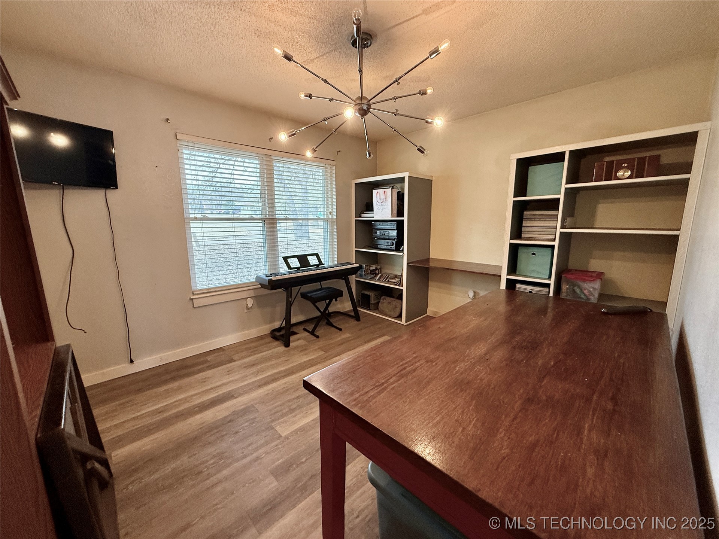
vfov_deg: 85.7
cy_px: 270
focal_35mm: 14
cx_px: 360
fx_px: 291
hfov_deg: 102.1
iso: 320
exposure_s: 1/120
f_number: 2.2
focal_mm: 2.22
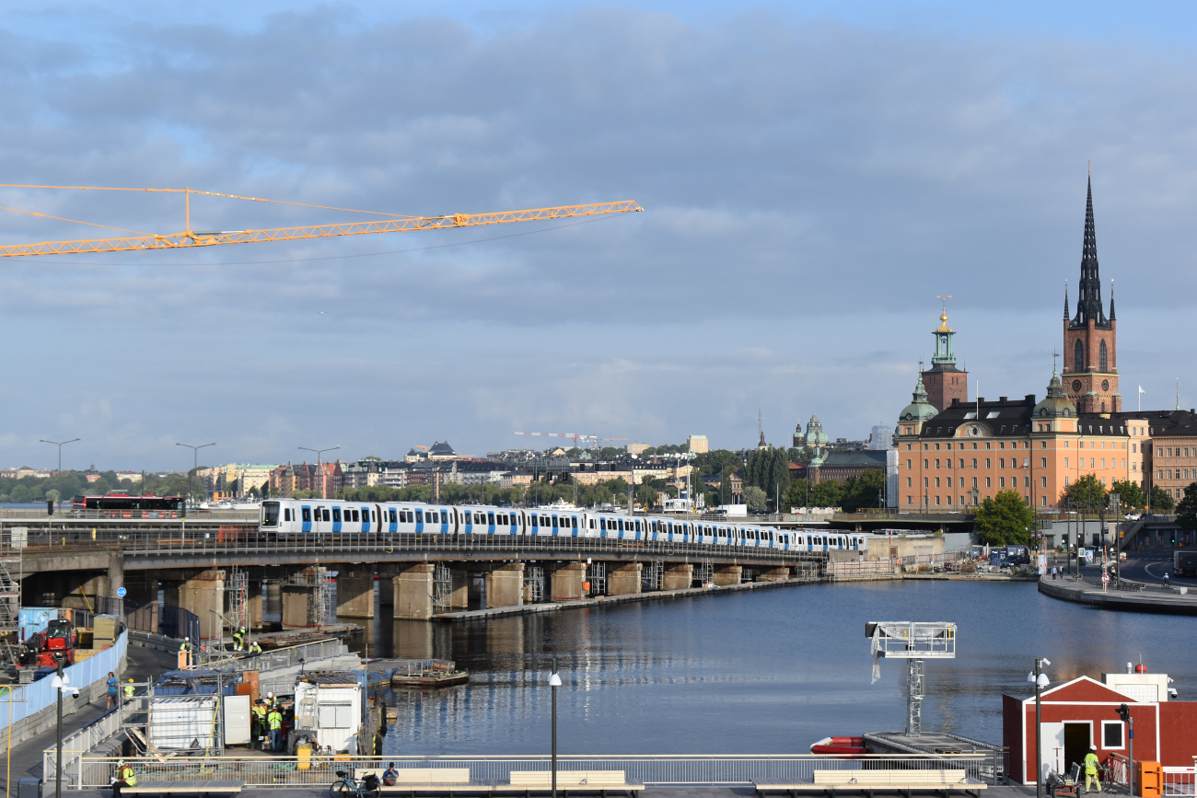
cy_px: 399
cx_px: 598
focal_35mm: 72
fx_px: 2394
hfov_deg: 28.1
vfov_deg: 18.9
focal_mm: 48
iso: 200
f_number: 10
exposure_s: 1/400
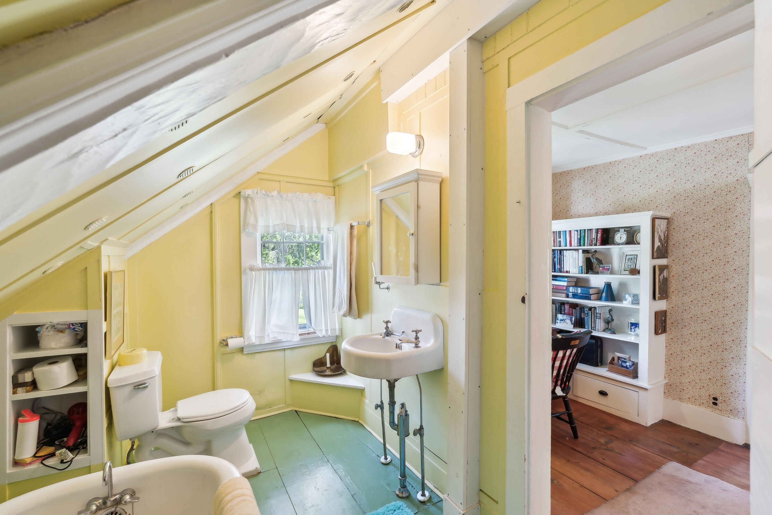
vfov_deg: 73.8
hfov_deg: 96.7
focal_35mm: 16
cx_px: 386
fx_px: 343
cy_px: 258
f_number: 7.1
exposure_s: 1/6
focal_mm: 16
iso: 320
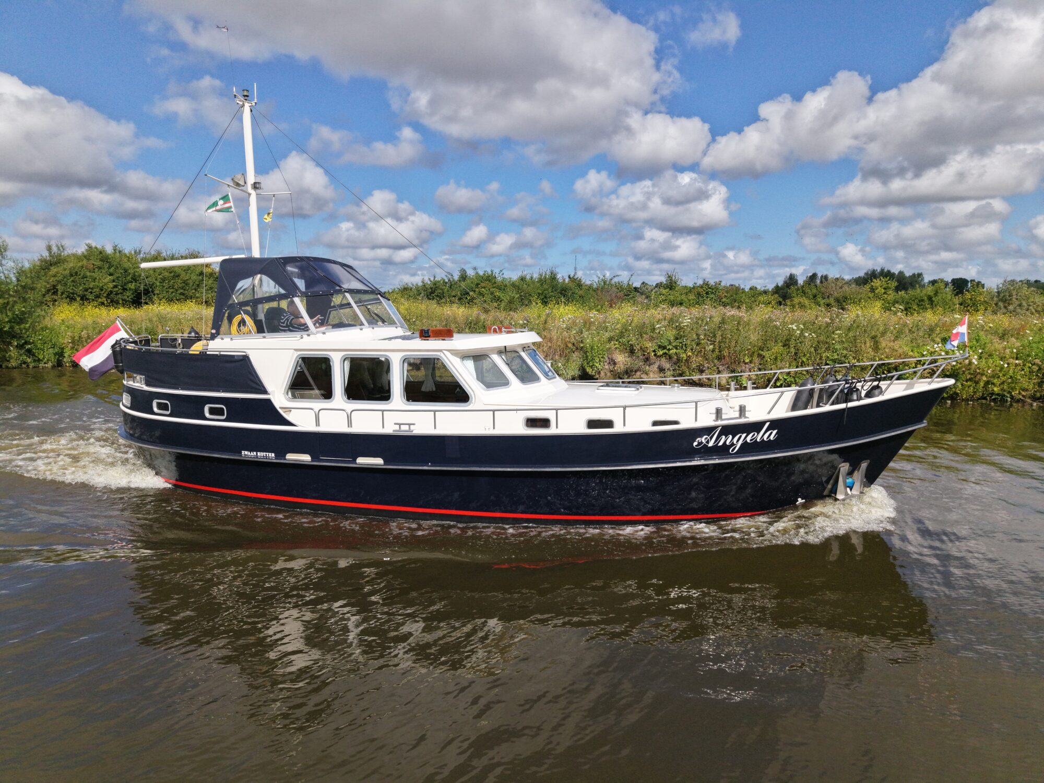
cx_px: 522
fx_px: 724
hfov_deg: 71.6
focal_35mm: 24
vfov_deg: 56.8
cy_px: 392
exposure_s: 1/640
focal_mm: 8.67
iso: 810
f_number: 1.8
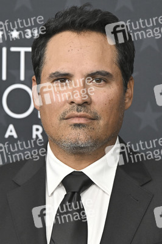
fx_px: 1278
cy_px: 122
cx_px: 81
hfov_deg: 7.3
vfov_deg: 10.9
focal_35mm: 189
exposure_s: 1/320
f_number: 5.6
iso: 1250
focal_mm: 126
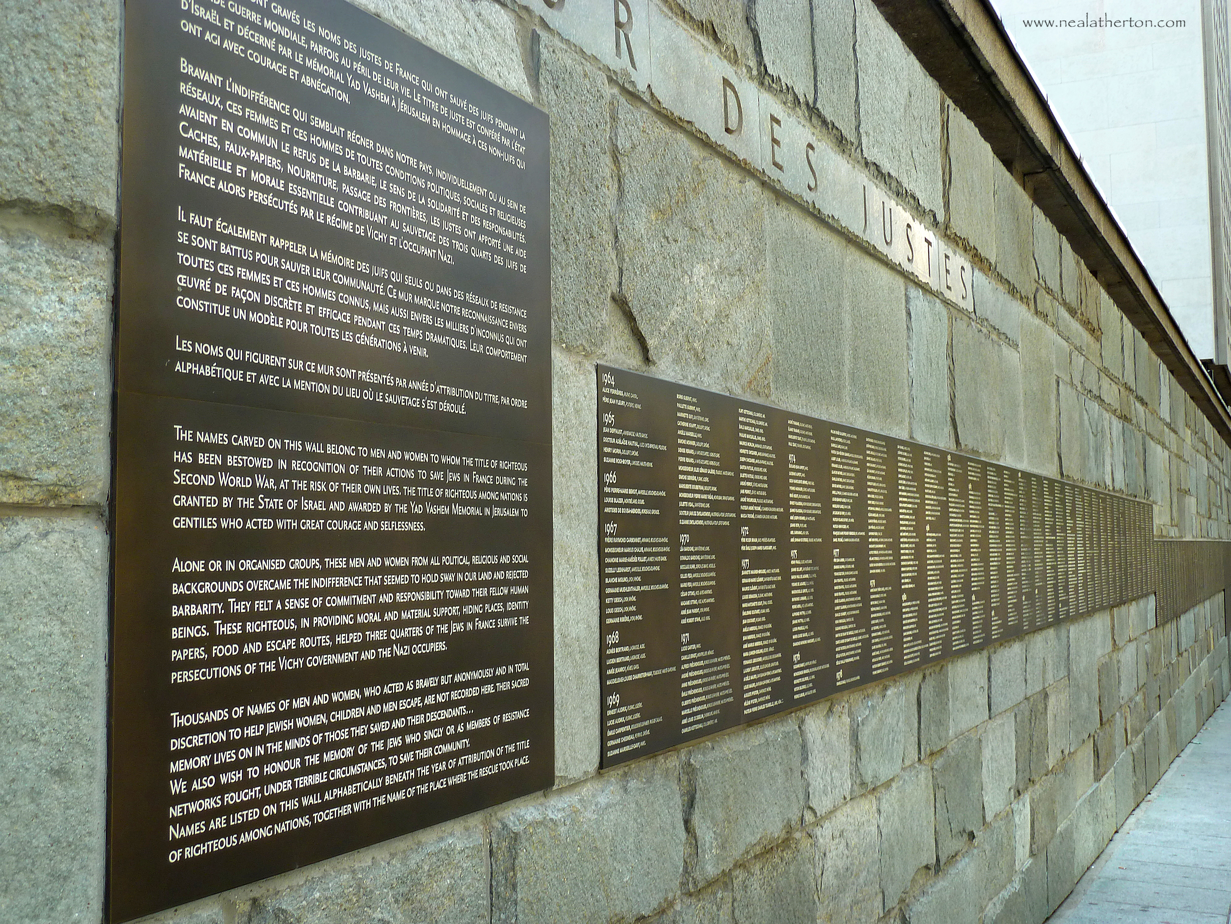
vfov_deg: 36.0
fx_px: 1422
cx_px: 616
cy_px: 462
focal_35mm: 40
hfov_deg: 46.8
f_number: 3.6
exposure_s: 1/60
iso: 80
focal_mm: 6.5
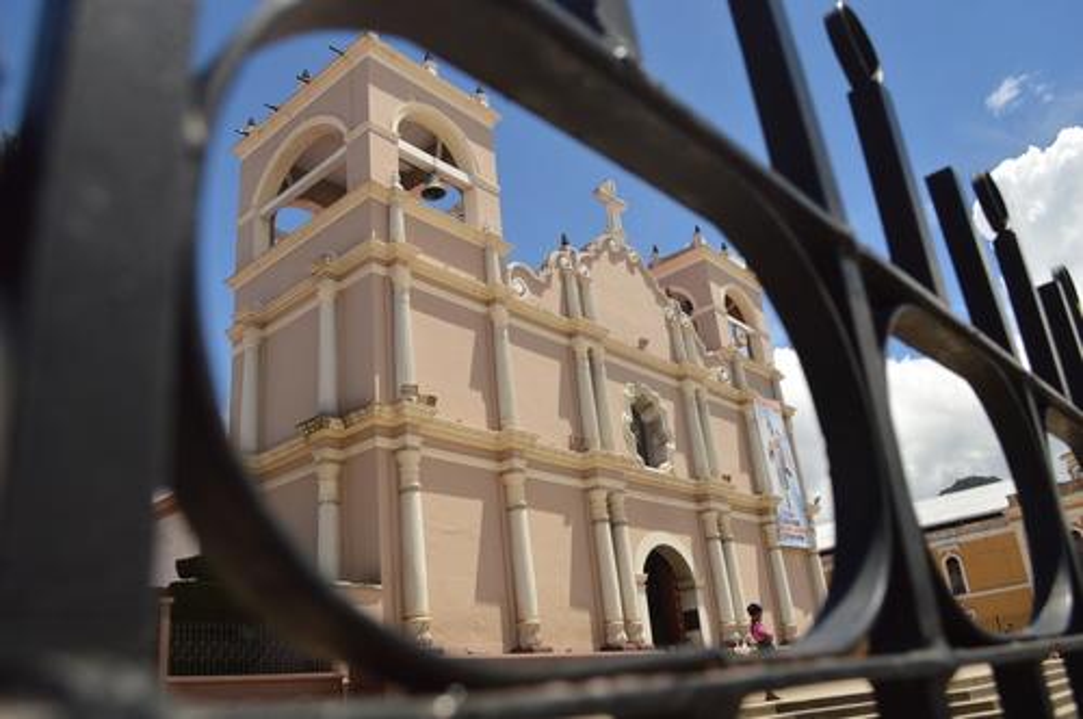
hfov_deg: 67.4
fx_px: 811
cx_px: 542
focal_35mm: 27
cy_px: 360
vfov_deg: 47.8
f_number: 6.3
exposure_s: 1/2000
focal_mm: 18
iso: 400
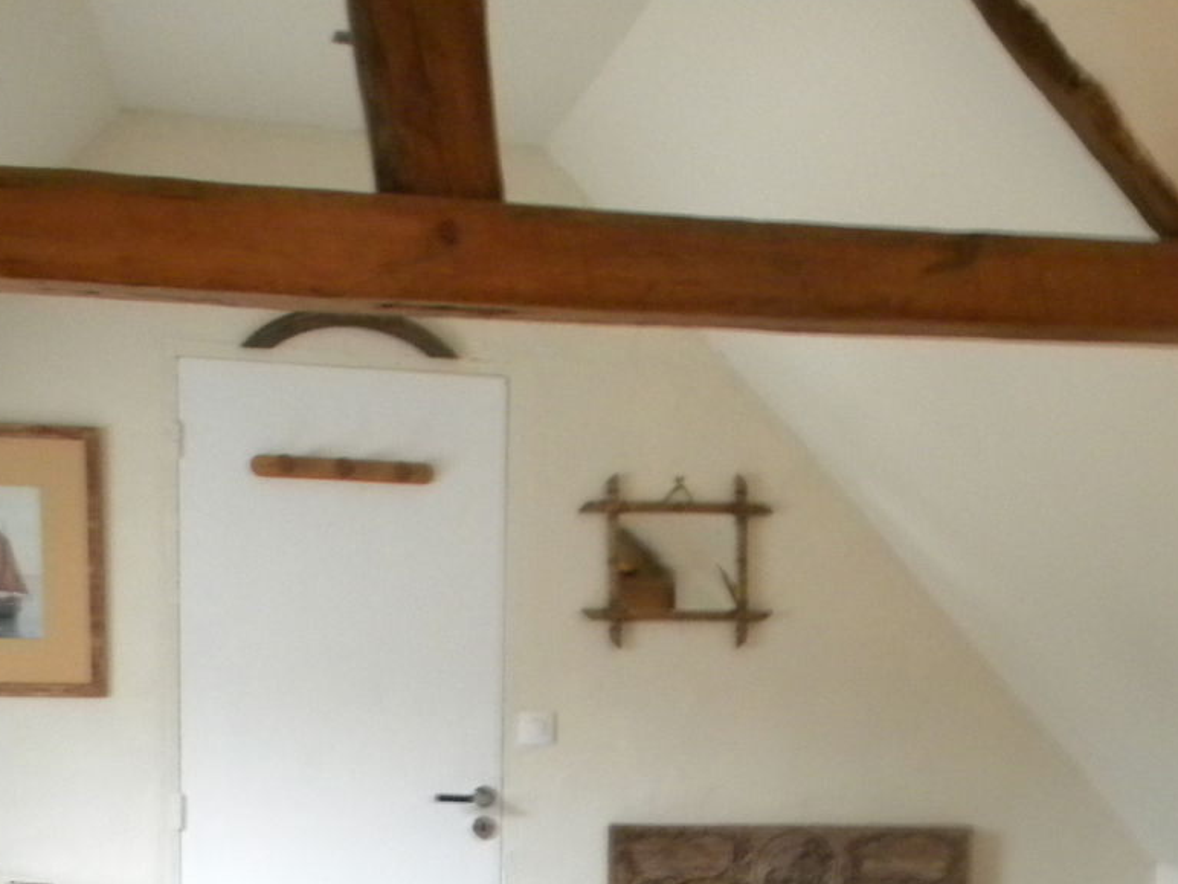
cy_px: 899
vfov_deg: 24.0
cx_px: 856
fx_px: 1974
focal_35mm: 58
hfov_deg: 32.7
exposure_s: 1/20.8
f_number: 3.5
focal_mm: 5
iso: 400
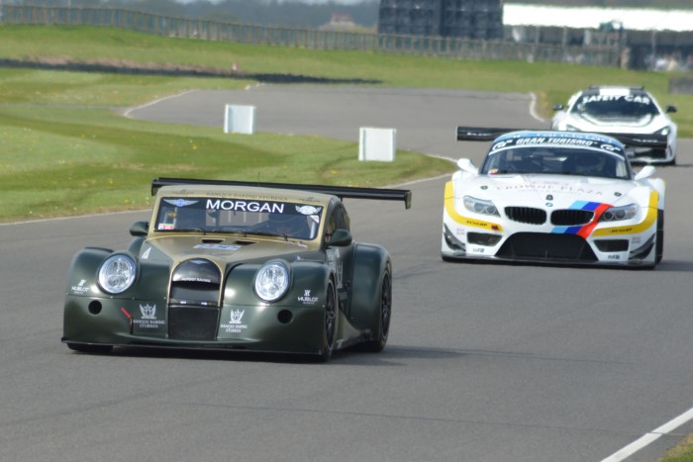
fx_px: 8664
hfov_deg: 4.6
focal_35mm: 450
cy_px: 231
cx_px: 346
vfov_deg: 3.1
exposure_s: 1/640
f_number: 10
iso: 400
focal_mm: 300
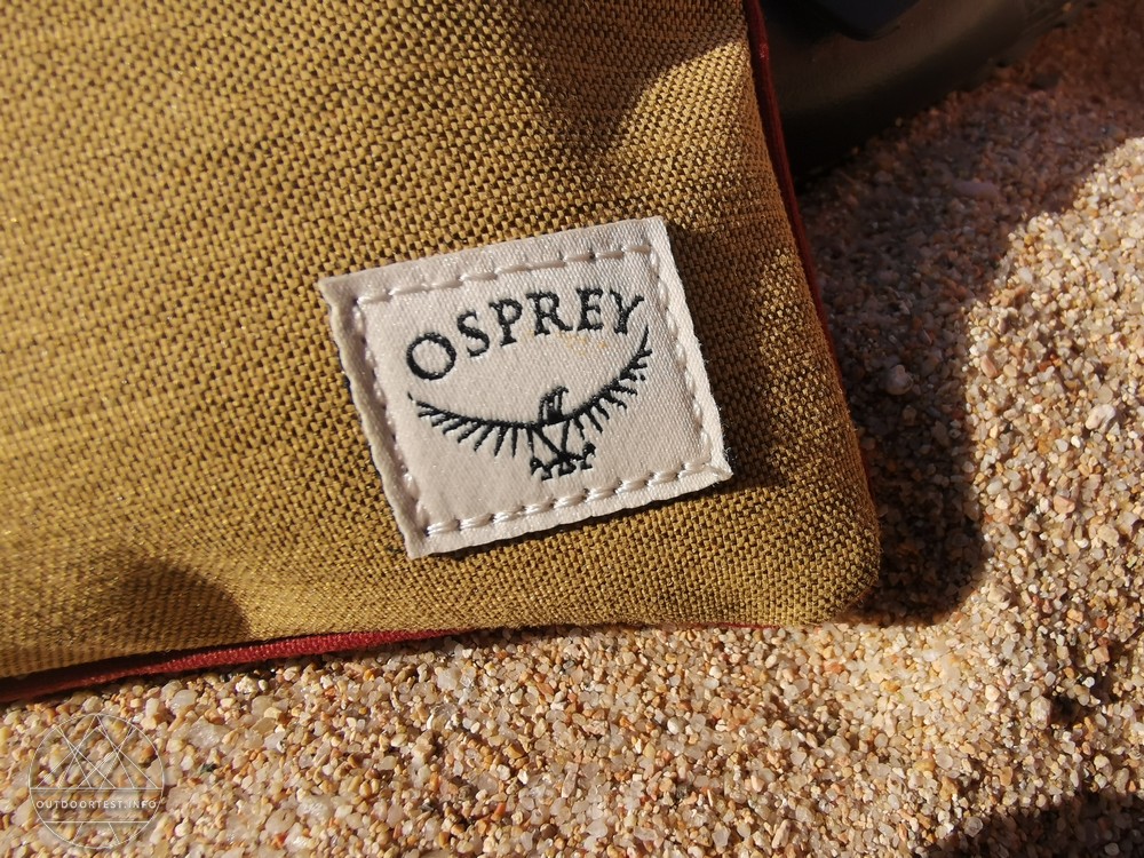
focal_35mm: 26
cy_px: 429
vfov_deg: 53.1
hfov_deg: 67.3
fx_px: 859
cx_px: 572
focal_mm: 2.35
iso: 50
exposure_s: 1/1433
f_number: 2.2
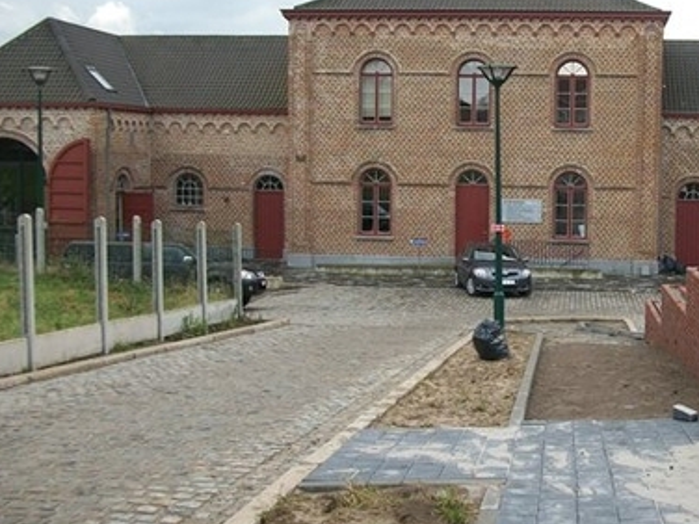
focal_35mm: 51
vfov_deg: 28.6
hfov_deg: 36.7
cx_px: 515
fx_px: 1030
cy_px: 253
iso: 80
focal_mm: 5.7
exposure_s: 1/200
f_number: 2.9
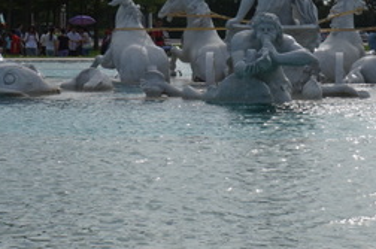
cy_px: 89
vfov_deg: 11.2
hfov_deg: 16.8
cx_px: 258
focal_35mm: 122
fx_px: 1272
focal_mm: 32
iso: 200
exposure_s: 1/400
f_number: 14
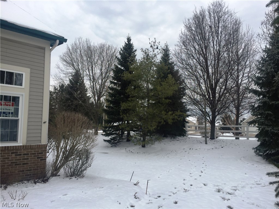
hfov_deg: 61.7
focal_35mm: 29
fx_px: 234
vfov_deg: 48.2
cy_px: 104
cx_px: 140
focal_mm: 4.15
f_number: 2.2
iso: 32
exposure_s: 1/1041
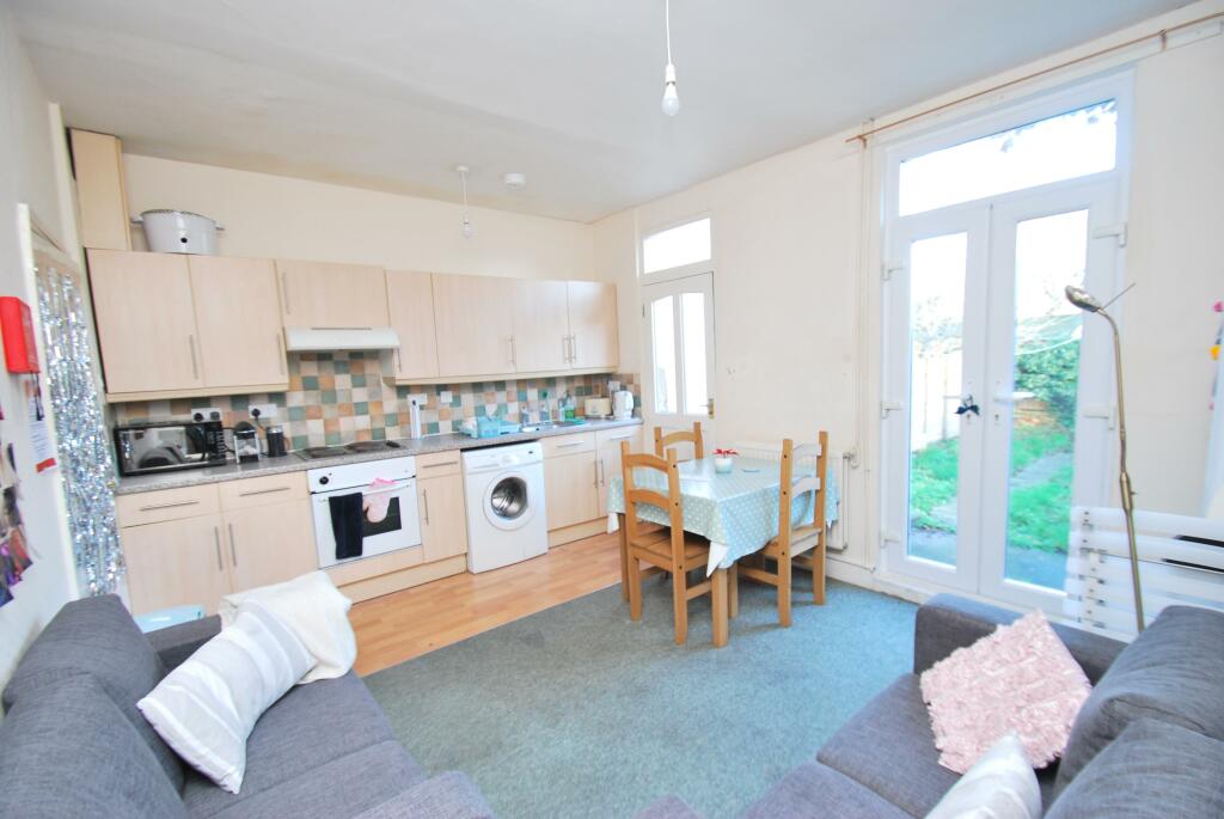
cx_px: 612
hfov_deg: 100.3
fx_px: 510
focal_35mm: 15
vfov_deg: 77.5
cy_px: 410
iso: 400
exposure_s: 1/25
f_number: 3.5
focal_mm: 10
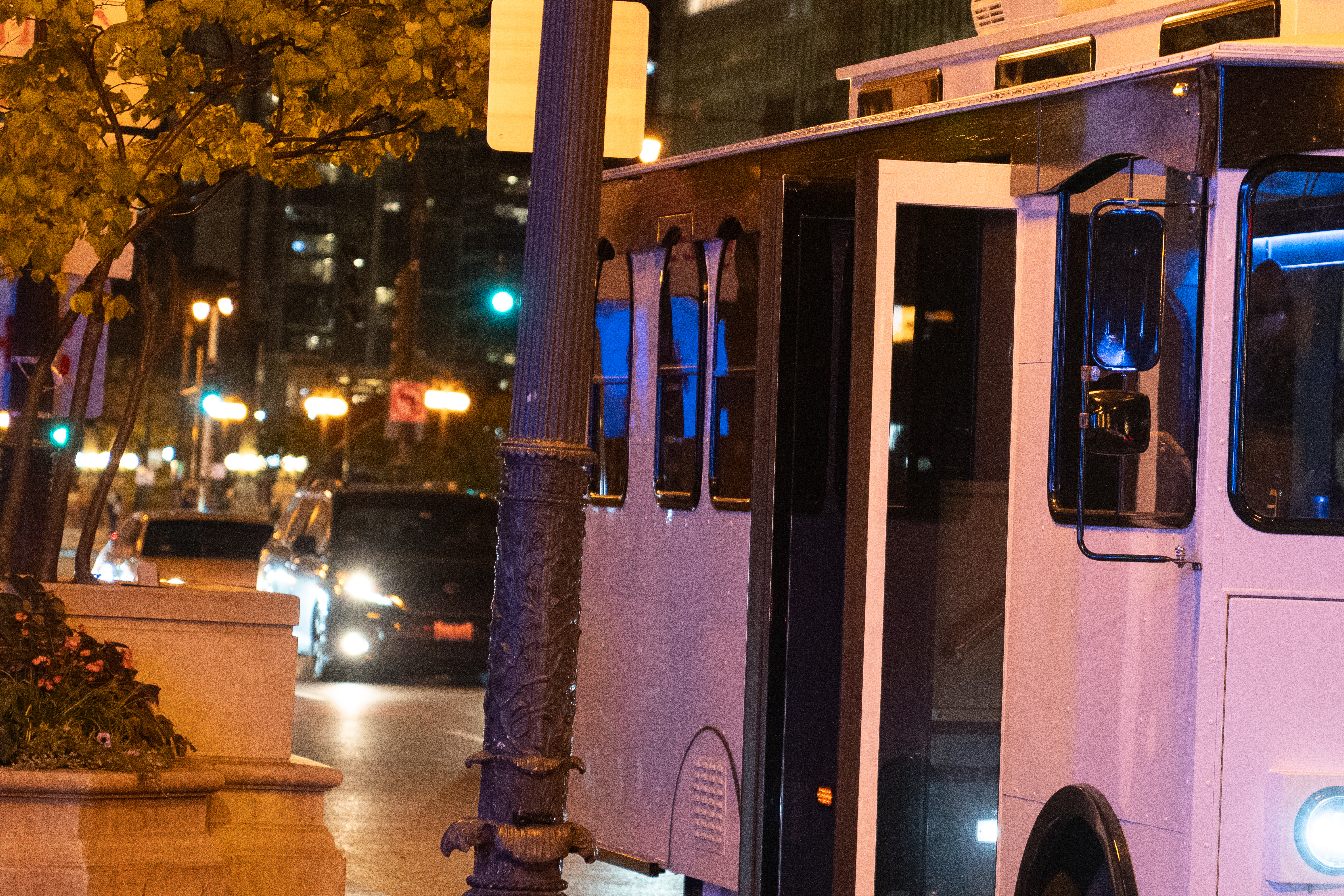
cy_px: 445
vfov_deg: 9.1
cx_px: 1230
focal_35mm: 151
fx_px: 5637
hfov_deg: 13.5
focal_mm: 65
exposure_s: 1/125
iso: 2000
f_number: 2.8
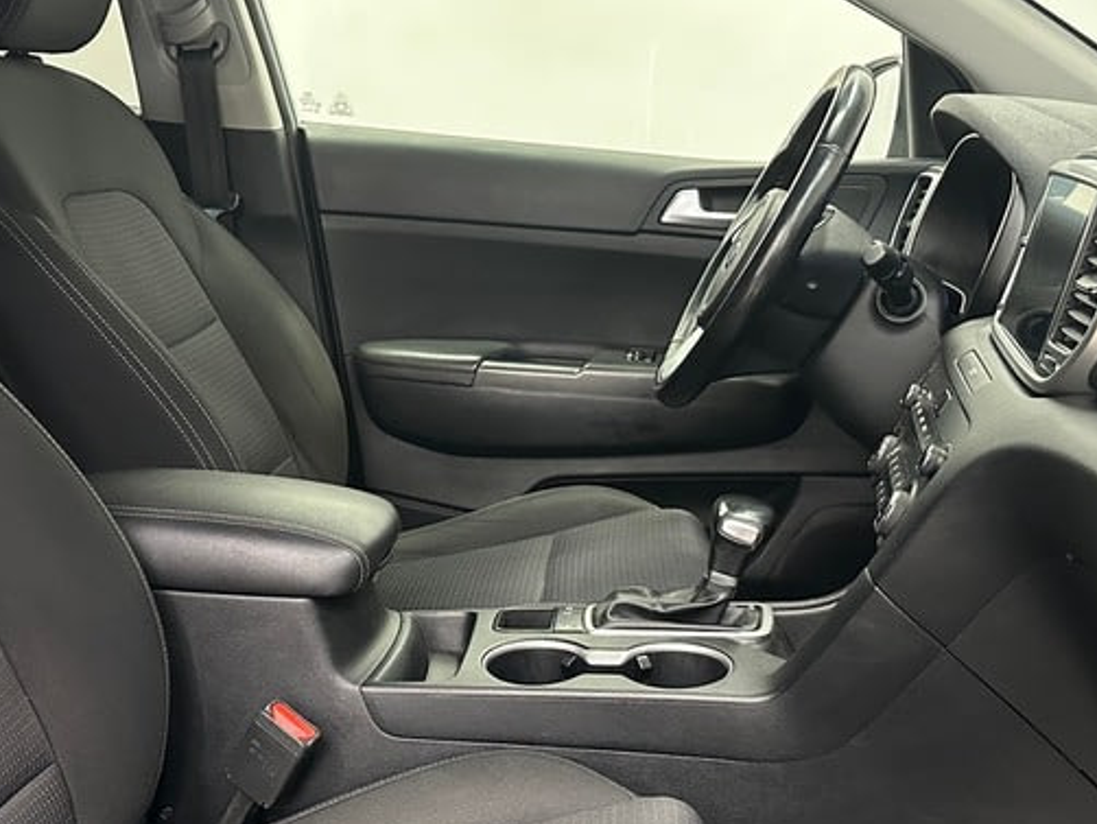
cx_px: 424
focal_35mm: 43
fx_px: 1363
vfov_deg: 33.2
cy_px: 578
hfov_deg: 43.5
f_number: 1.78
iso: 800
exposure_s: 1/33
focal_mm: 6.86
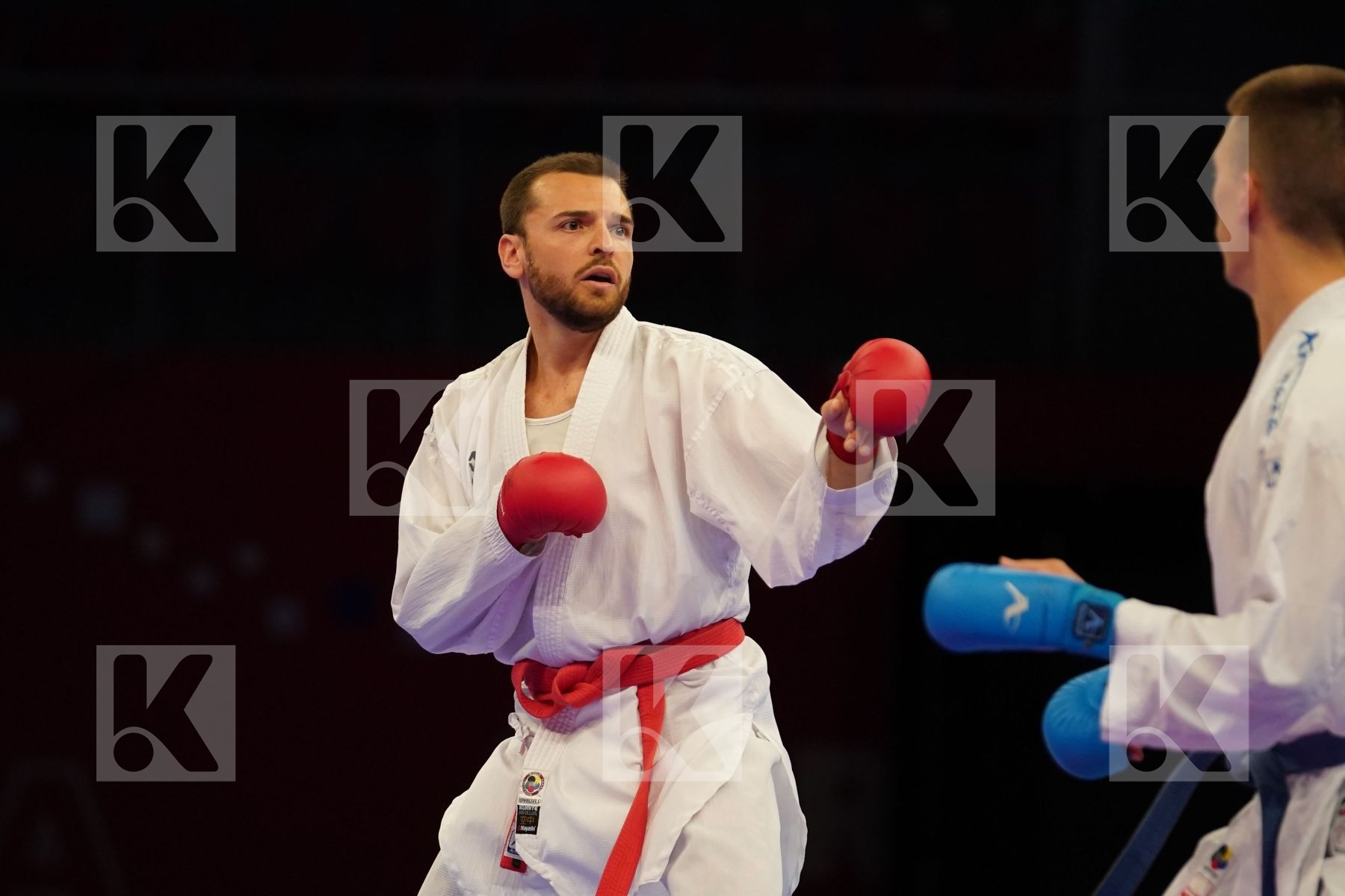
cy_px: 448
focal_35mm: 259
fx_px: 9676
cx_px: 672
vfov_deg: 5.3
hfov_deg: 8.0
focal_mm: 173
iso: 2500
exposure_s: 1/1000
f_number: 2.8
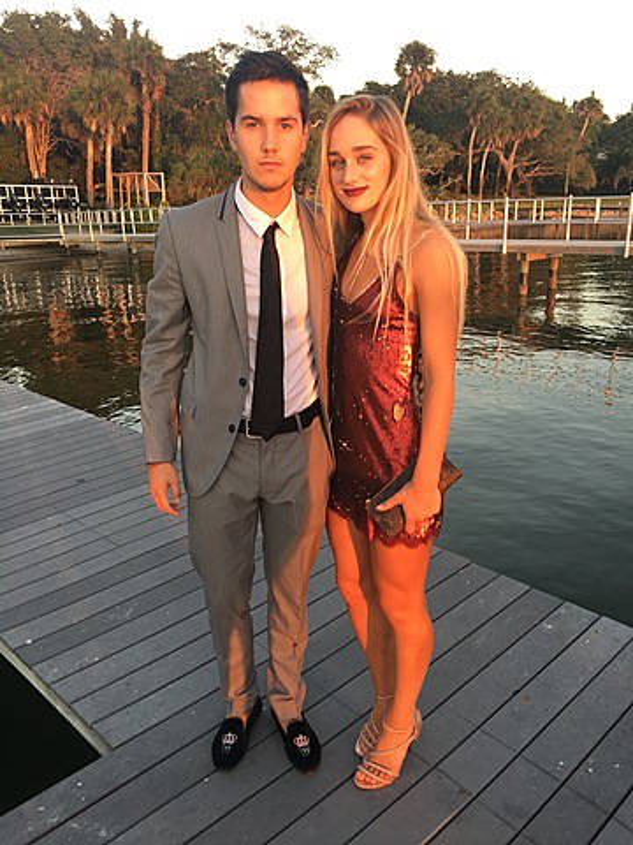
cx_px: 316
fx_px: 707
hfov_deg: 48.2
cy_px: 422
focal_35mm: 29
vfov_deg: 61.7
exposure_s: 1/60
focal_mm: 4.15
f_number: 2.2
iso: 32
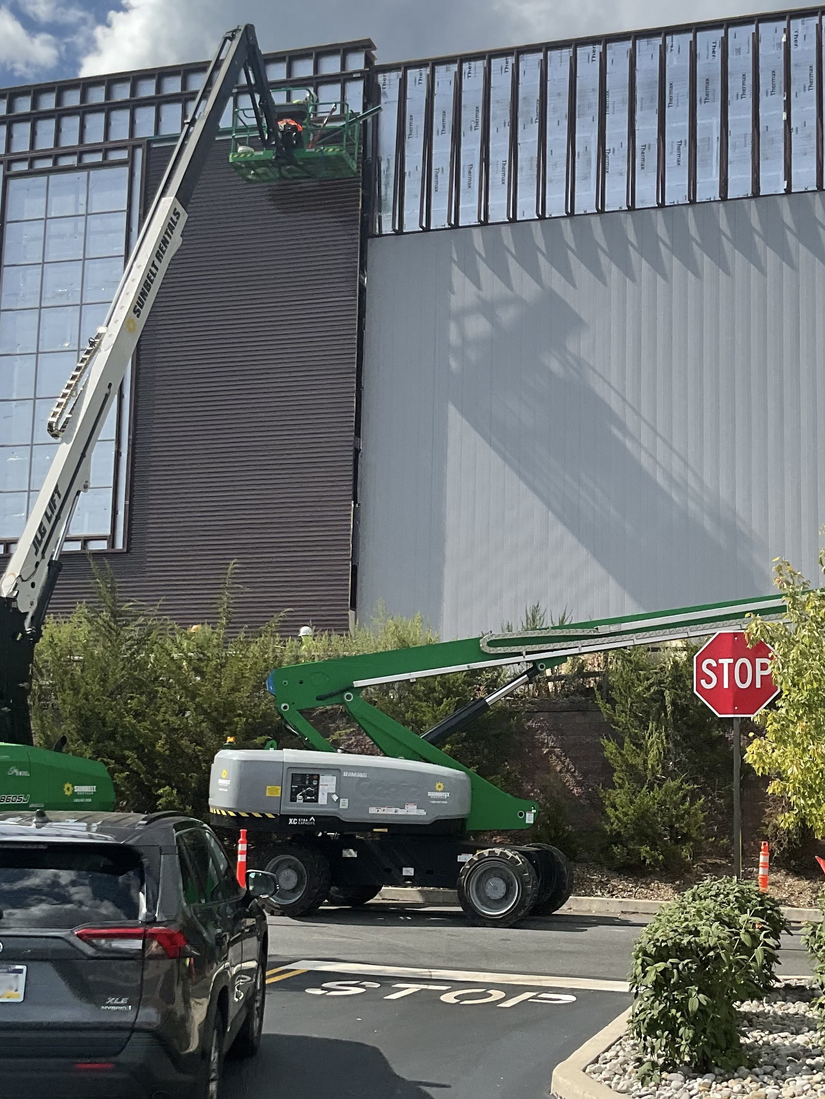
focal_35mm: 48
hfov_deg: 30.1
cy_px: 607
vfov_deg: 39.6
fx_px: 1525
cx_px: 544
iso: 16
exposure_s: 1/1912
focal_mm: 3
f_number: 1.8
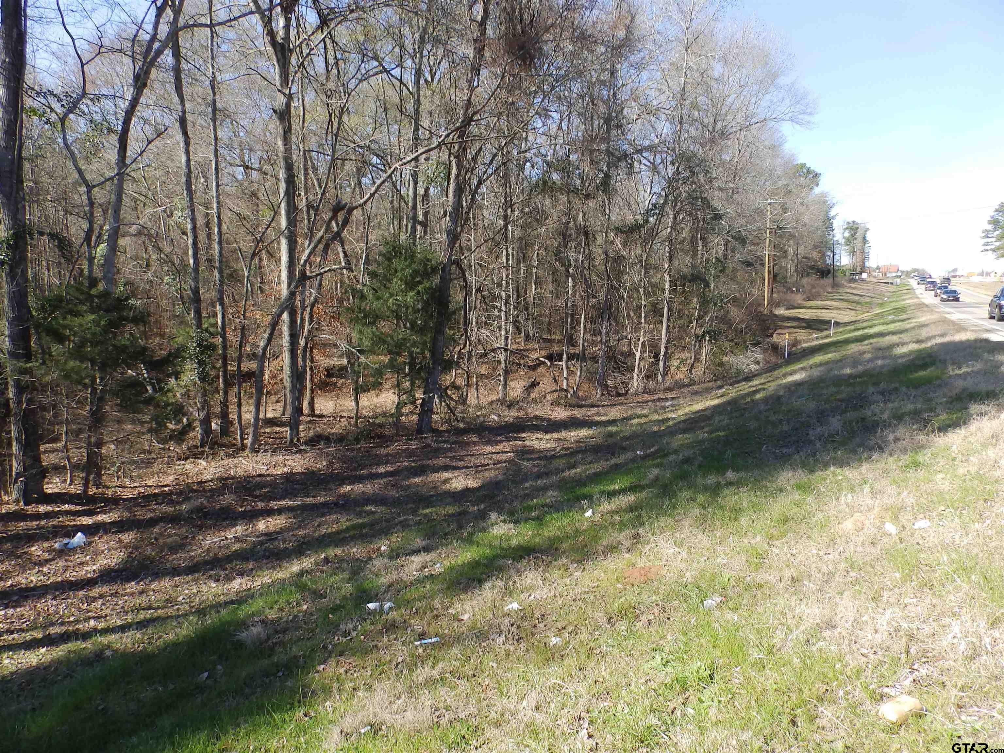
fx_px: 638
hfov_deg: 76.4
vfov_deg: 61.1
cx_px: 502
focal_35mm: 22
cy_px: 376
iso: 80
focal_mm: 4
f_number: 4.5
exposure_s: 1/200
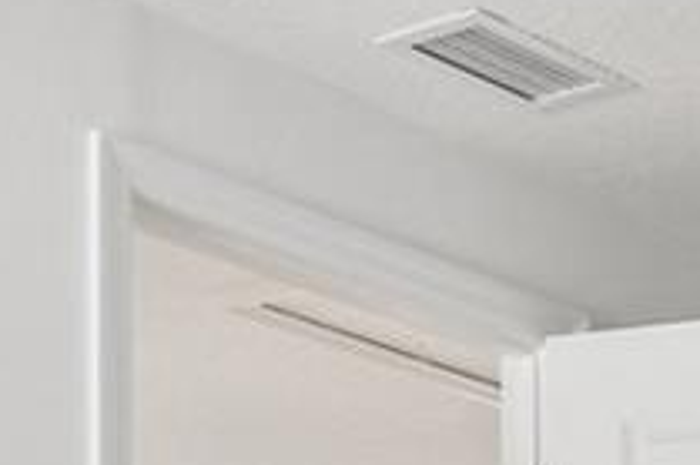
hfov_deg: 14.3
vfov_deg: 9.3
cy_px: 1147
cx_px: 1189
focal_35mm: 130
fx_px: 2526
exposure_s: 1/40
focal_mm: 11.5
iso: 100
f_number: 7.1
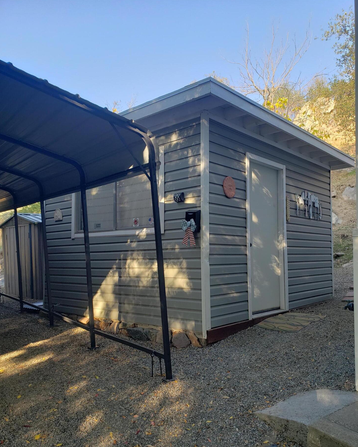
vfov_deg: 62.1
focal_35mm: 28
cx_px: 183
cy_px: 240
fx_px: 371
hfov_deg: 51.5
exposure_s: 1/214
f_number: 2.4
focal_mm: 4.3
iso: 50
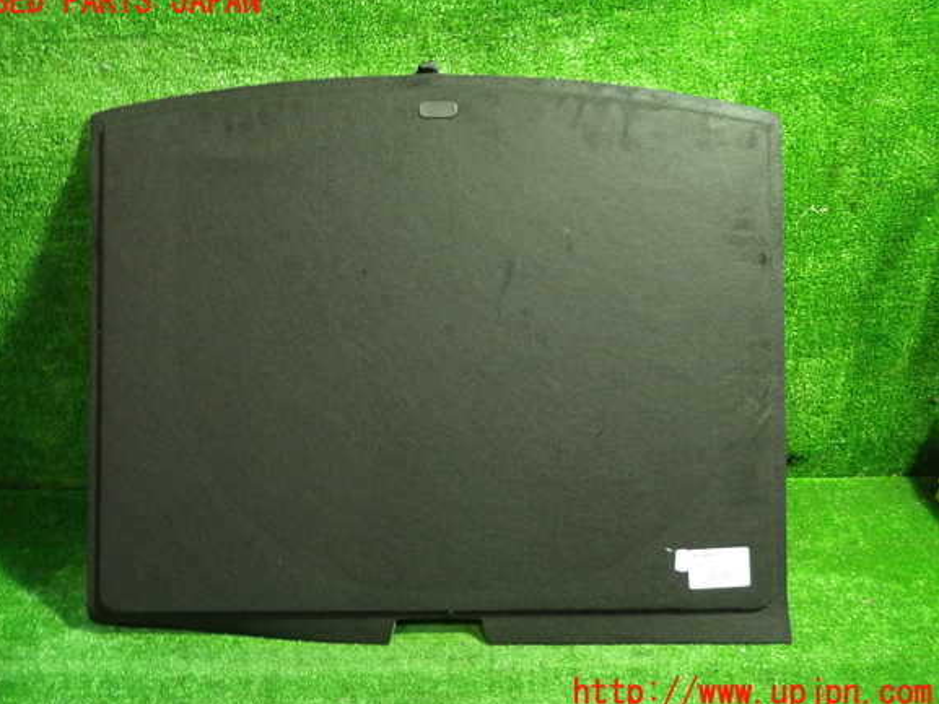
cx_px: 452
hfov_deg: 67.3
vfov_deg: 53.1
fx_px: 705
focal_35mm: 26
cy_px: 348
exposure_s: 1/30
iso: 500
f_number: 2
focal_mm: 4.5
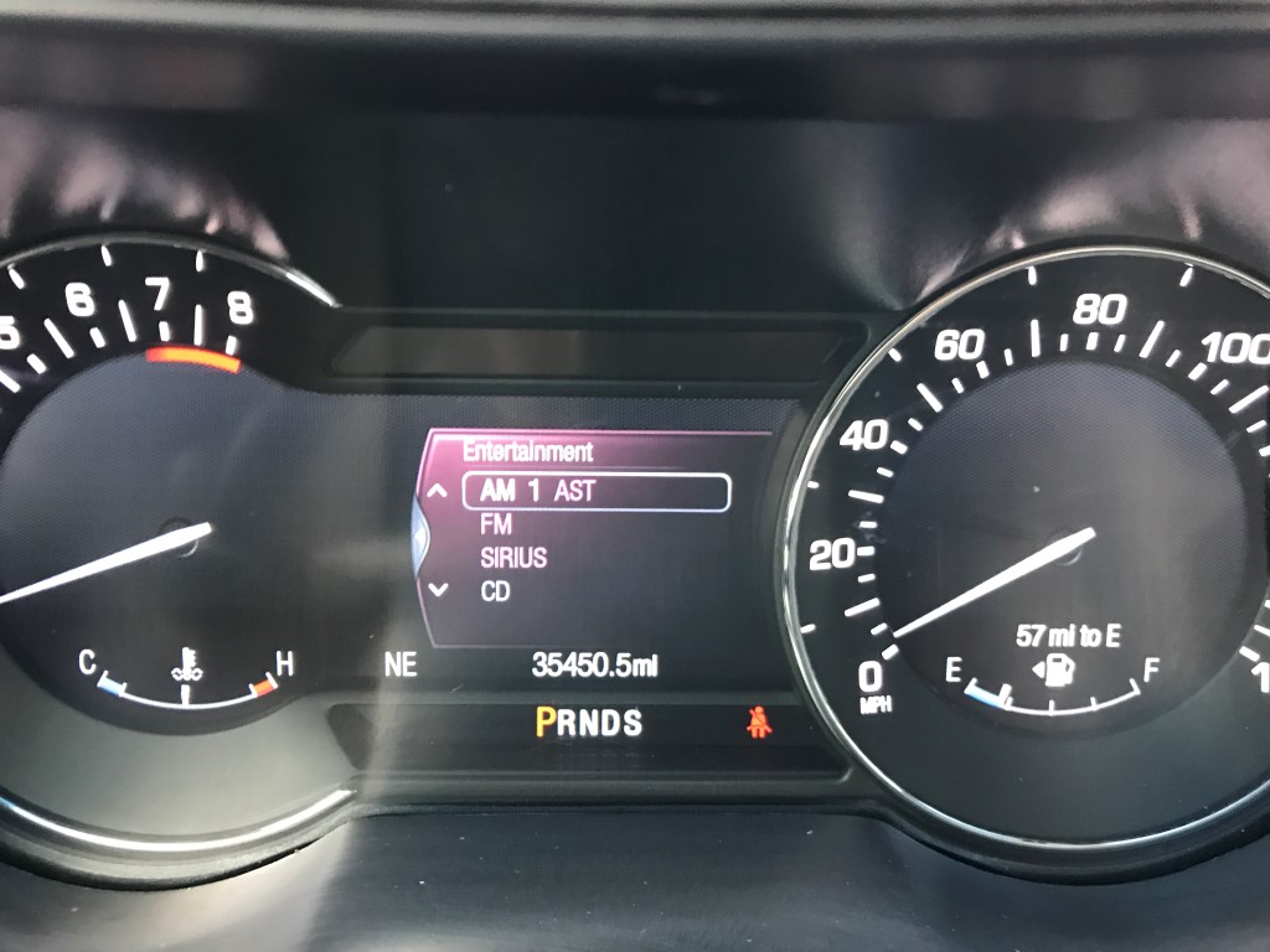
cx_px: 635
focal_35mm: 28
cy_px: 476
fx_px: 1027
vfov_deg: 49.7
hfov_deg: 63.4
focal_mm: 3.99
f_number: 1.8
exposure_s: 1/17
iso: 100
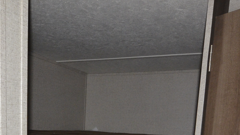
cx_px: 100
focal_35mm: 45
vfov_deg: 23.8
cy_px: 172
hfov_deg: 45.6
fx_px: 284
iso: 1600
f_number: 5.6
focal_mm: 11.5
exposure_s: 1/60
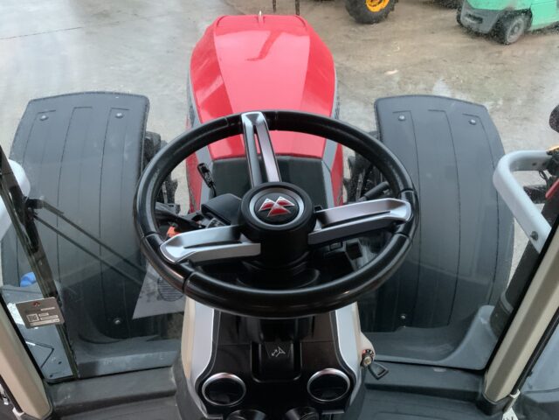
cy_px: 210
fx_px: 468
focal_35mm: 29
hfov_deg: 61.7
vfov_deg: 48.2
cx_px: 280
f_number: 1.8
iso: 250
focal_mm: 3
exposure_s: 1/48
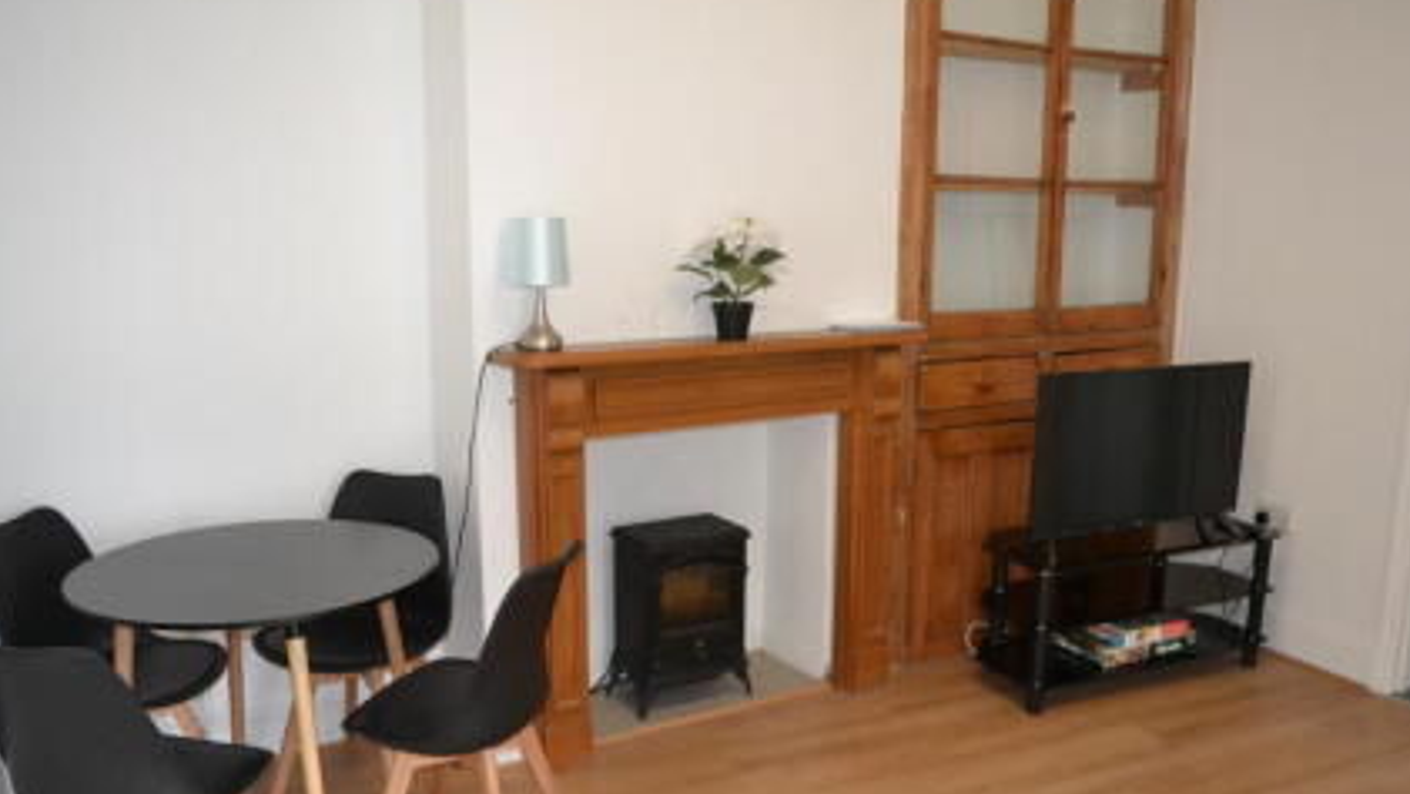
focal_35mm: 32
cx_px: 707
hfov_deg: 61.0
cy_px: 508
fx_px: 1197
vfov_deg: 36.4
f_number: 3.5
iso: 3200
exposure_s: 1/60
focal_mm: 18
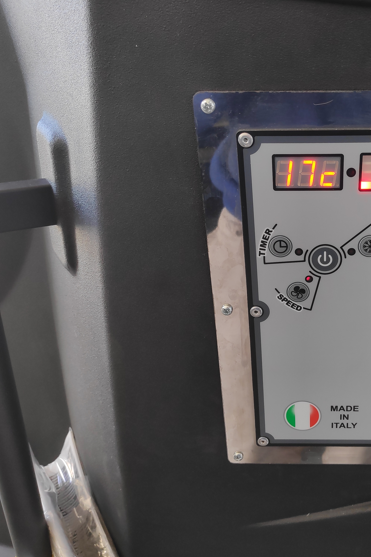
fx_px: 433
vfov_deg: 65.5
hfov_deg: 43.9
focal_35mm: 28
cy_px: 278
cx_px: 304
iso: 164
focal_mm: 3.94
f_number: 1.9
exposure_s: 1/100
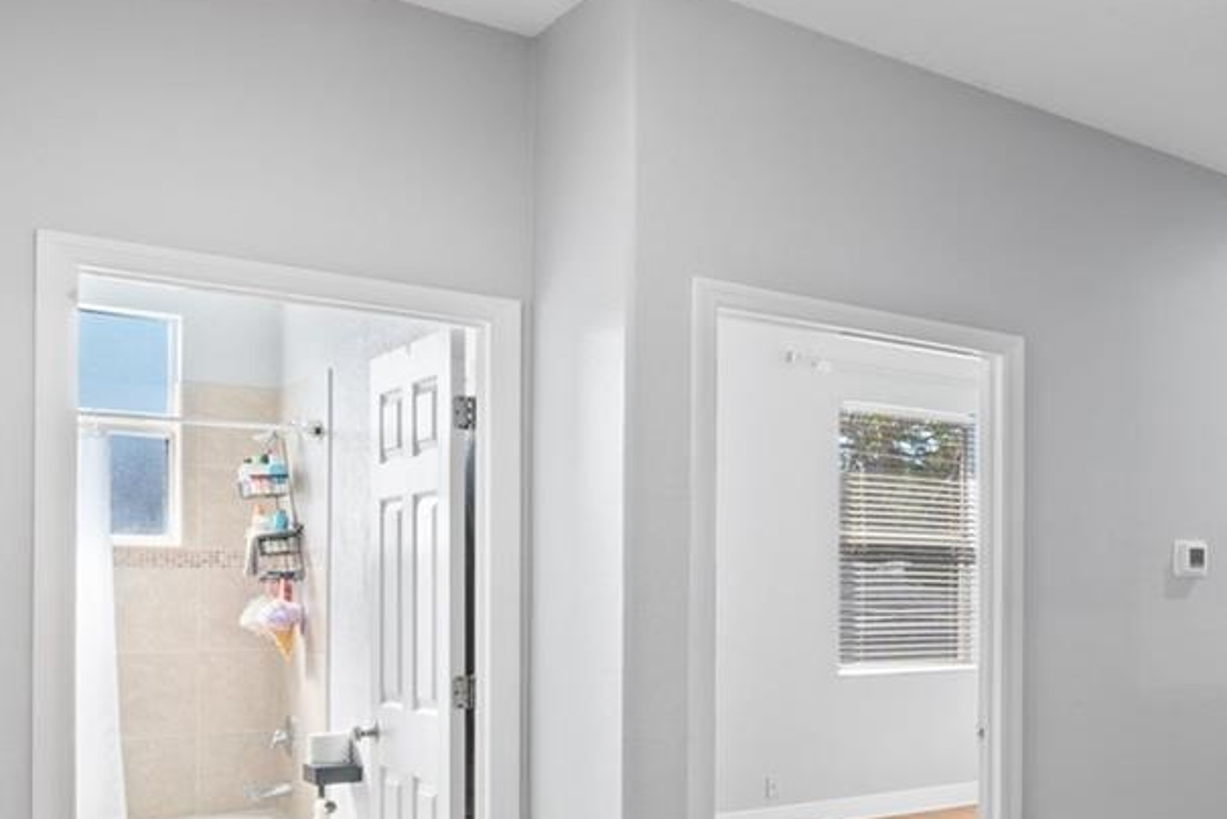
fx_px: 1262
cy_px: 581
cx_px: 1347
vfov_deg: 35.4
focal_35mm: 37
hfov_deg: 41.4
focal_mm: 14
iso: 250
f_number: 9
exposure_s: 1/2.5
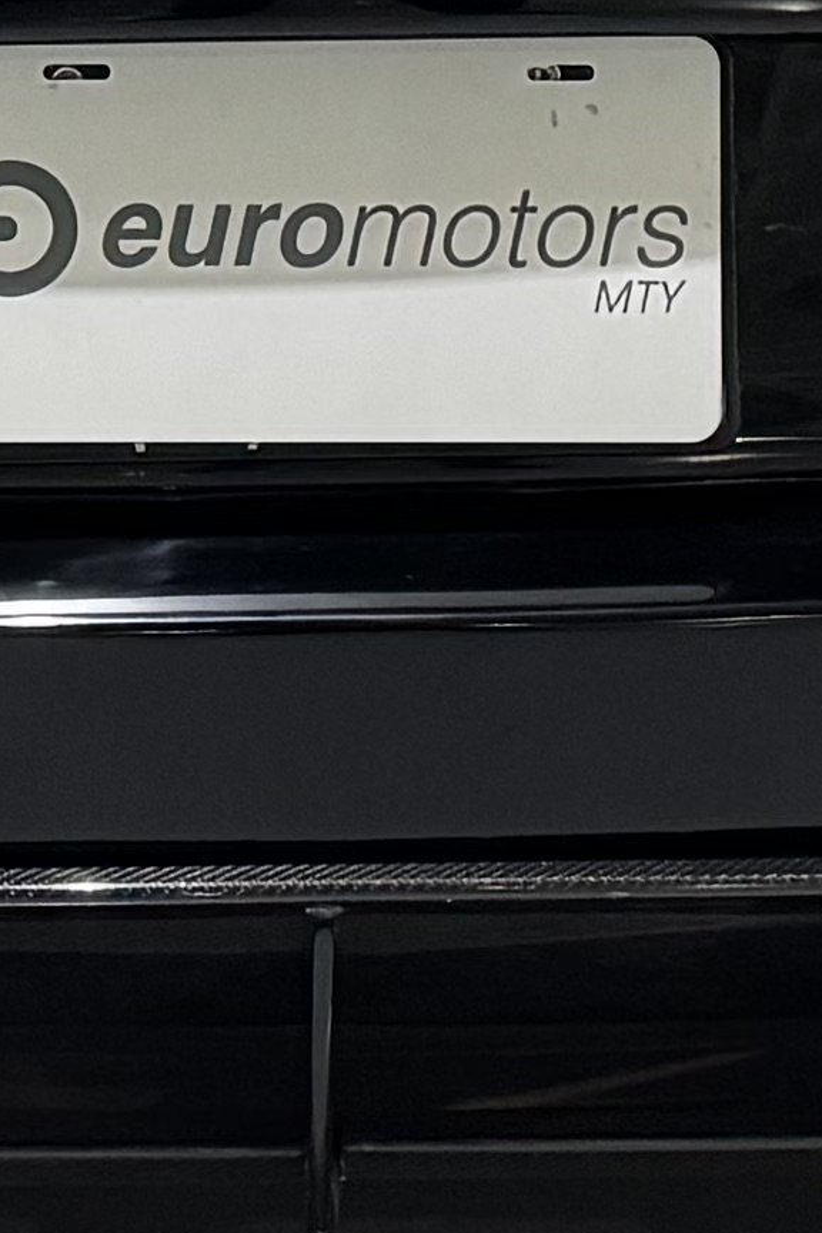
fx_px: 5651
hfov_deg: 8.3
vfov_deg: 12.2
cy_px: -267
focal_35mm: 165
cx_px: 410
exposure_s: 1/60
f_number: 1.78
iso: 500
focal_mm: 6.76
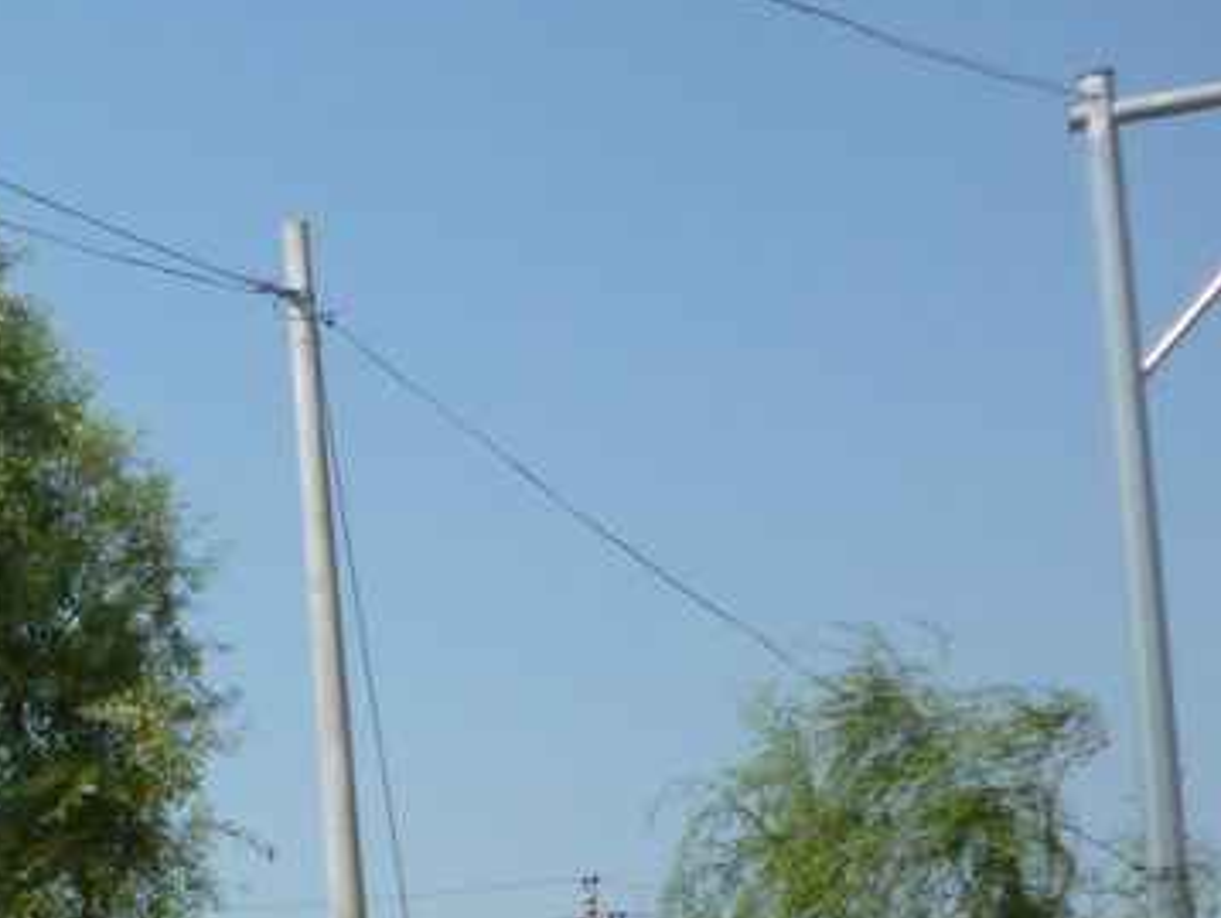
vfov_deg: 14.3
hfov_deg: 17.1
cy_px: 1167
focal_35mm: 100
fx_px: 3530
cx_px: -791
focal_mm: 5
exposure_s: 1/1000
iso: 100
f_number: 3.1
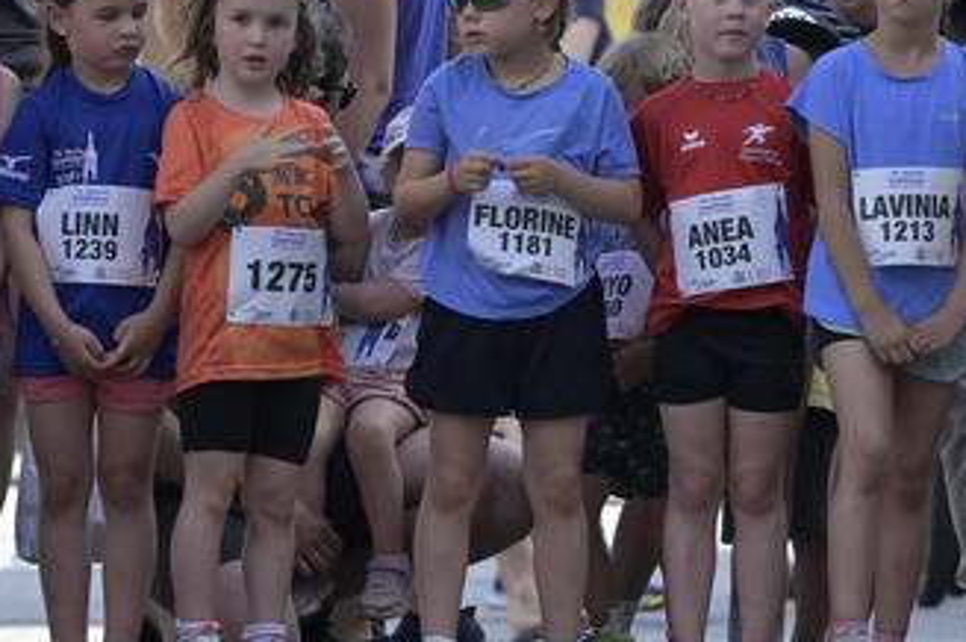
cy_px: 100
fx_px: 15708
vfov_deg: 2.3
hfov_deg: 3.5
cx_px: 648
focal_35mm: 586
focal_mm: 200
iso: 640
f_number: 5
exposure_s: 1/1250
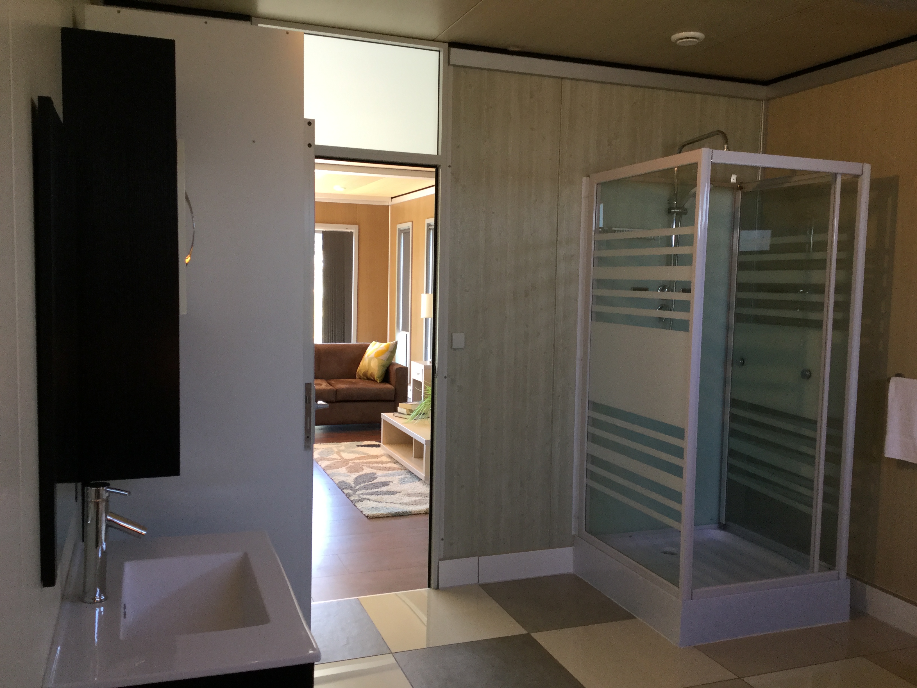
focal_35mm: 31
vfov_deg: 45.4
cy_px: 344
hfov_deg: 58.4
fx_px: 821
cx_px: 458
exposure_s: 1/33
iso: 64
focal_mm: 3.3
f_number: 2.4
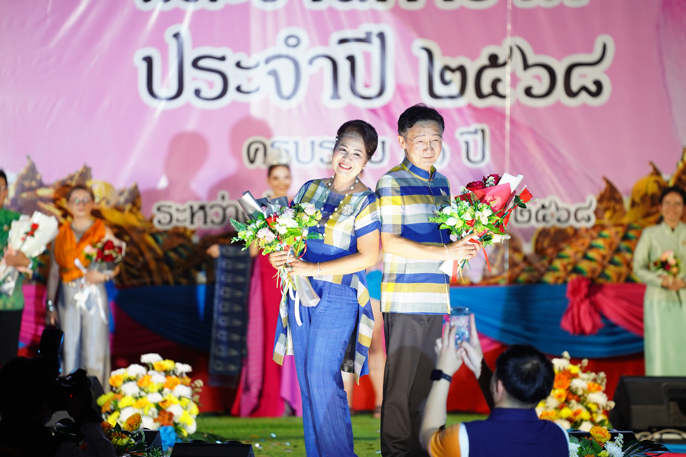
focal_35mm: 200
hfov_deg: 10.3
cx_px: 343
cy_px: 228
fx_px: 3811
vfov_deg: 6.9
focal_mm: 200
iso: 1000
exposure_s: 1/400
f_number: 3.2
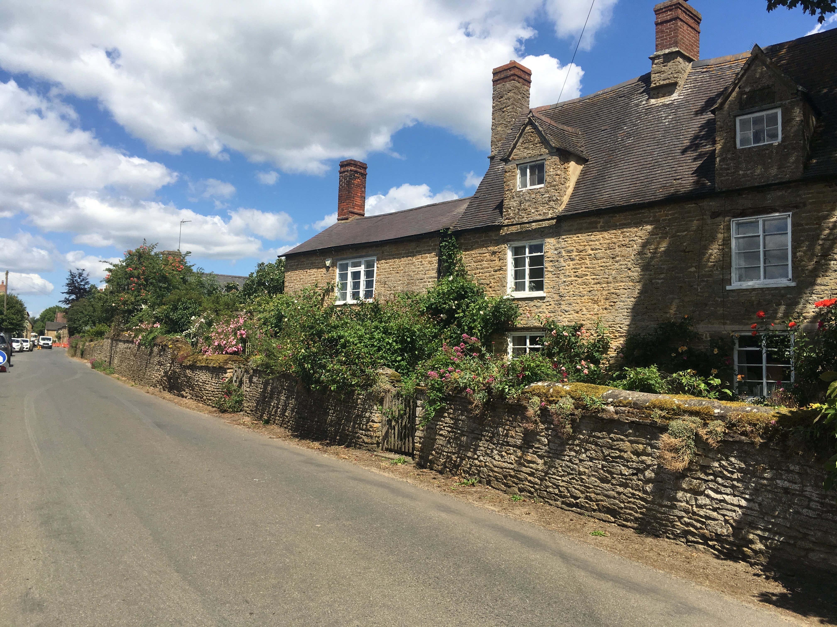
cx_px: 418
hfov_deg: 61.7
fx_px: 701
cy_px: 314
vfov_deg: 48.2
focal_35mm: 29
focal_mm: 4.15
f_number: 2.2
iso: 25
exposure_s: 1/1972
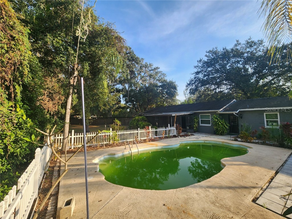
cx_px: 146
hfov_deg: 106.2
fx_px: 110
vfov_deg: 89.9
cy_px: 110
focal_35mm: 13
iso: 50
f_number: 2.2
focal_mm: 2.2
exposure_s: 1/932
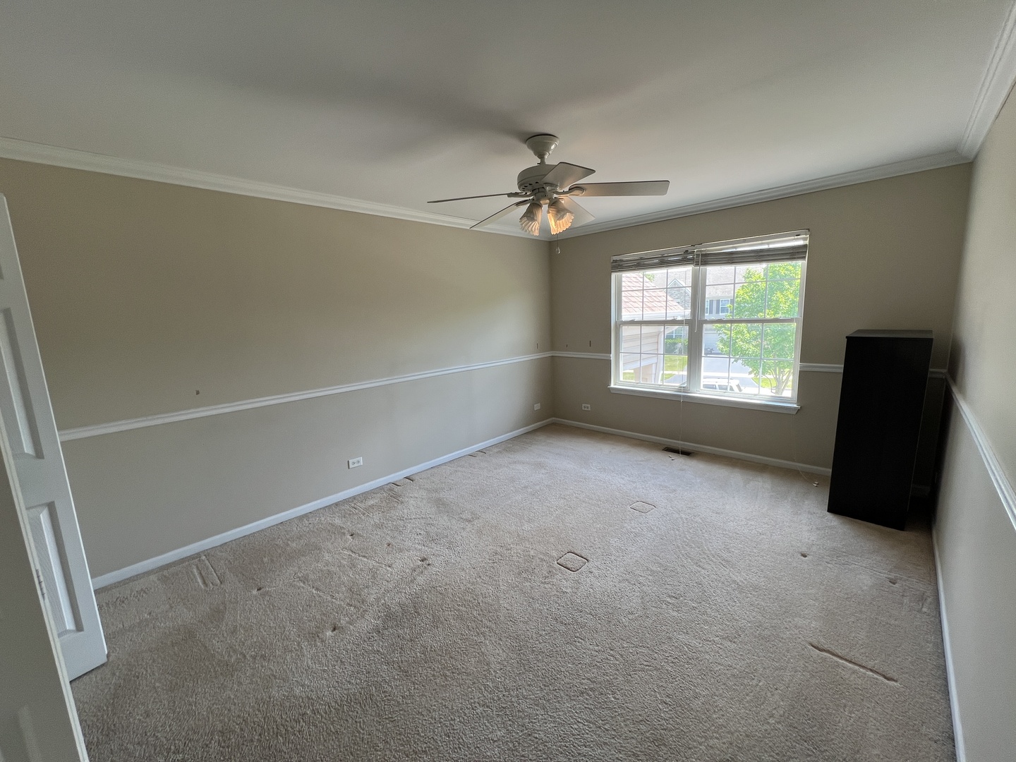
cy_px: 381
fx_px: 382
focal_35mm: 13
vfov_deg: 89.9
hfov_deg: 106.2
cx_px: 508
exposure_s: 1/120
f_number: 1.8
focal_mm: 1.57
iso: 50
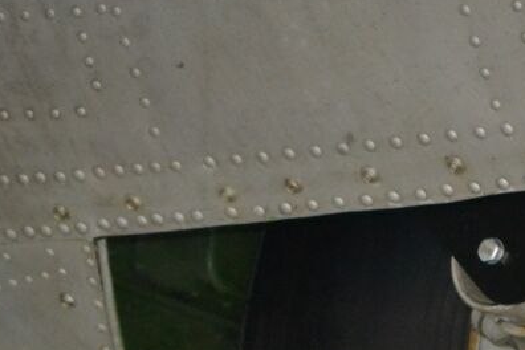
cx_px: 542
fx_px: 14845
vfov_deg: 1.4
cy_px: 527
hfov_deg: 2.0
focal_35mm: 1018
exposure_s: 1/60
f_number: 5.3
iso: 2200
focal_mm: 210
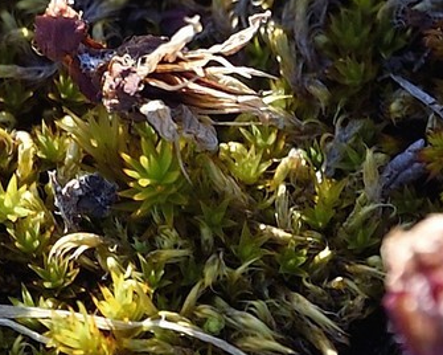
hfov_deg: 1.4
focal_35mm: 1345
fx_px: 17634
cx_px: -520
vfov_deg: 1.1
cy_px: -784
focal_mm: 200
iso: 200
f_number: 6.3
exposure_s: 1/250
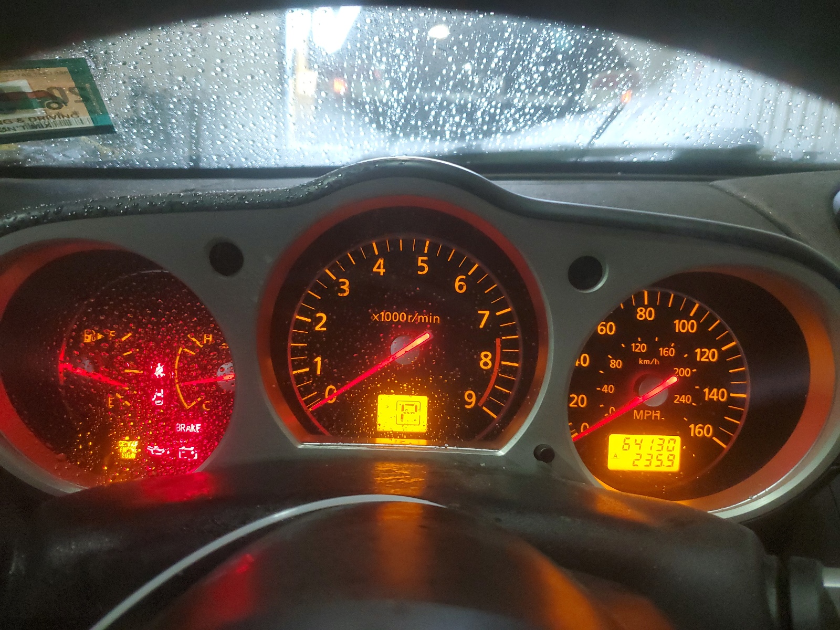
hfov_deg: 67.3
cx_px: 420
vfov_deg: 53.1
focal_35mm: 26
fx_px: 631
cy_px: 315
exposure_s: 1/40
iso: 333
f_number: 1.5
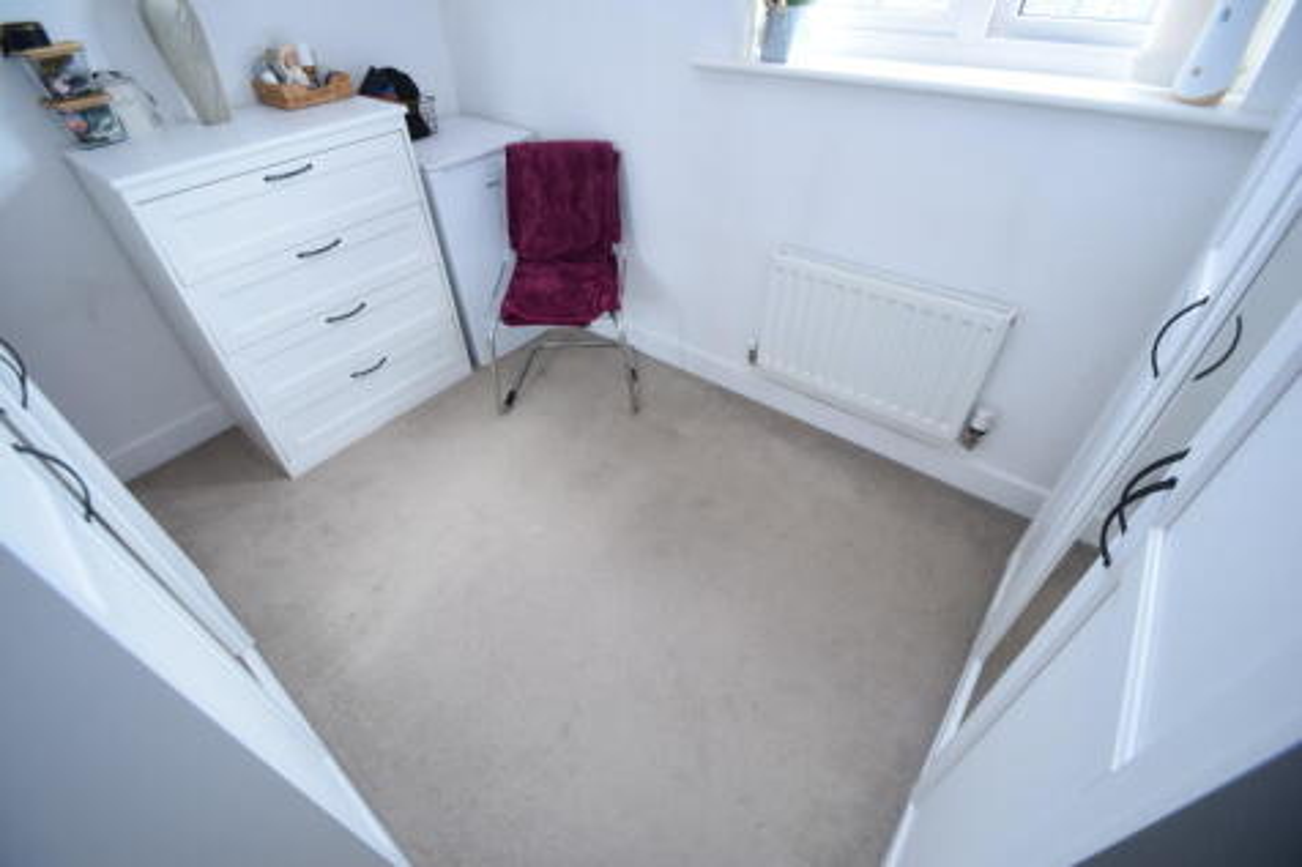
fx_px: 542
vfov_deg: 77.3
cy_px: 434
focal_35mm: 15
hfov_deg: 100.4
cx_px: 651
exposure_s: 1/60
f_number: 4
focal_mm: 10
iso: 560
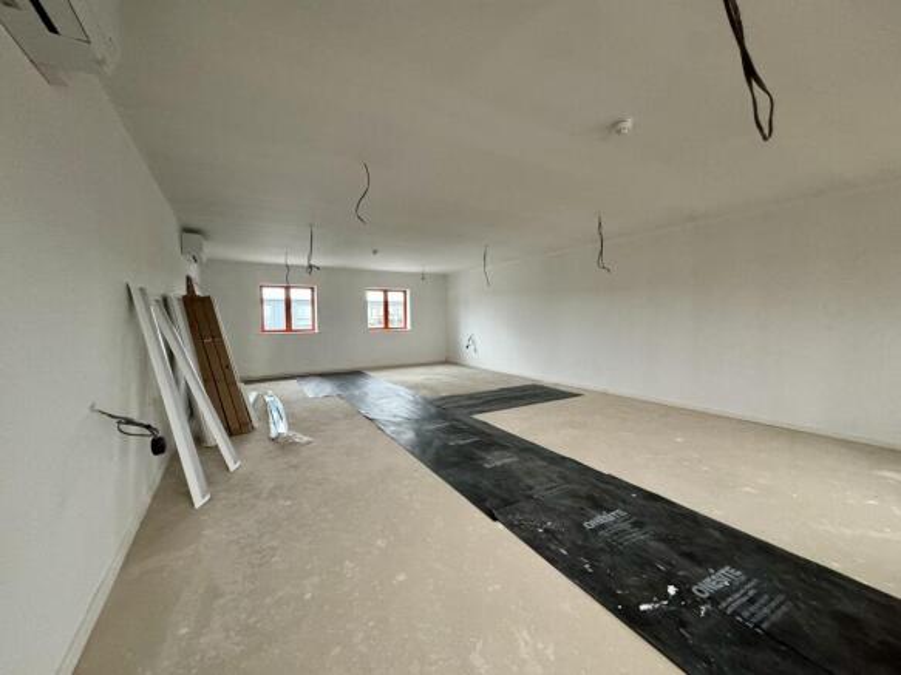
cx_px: 450
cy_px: 338
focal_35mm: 14
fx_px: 364
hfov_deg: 102.1
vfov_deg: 85.7
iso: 800
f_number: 2.2
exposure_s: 1/60
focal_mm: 2.22
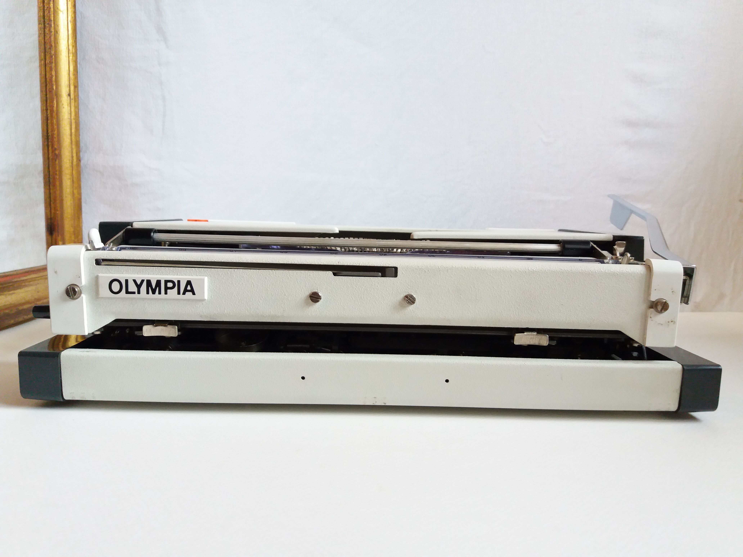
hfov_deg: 63.4
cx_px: 372
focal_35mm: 28
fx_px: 601
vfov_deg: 49.7
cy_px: 278
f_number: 1.9
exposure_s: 1/155
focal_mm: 3.7
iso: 200
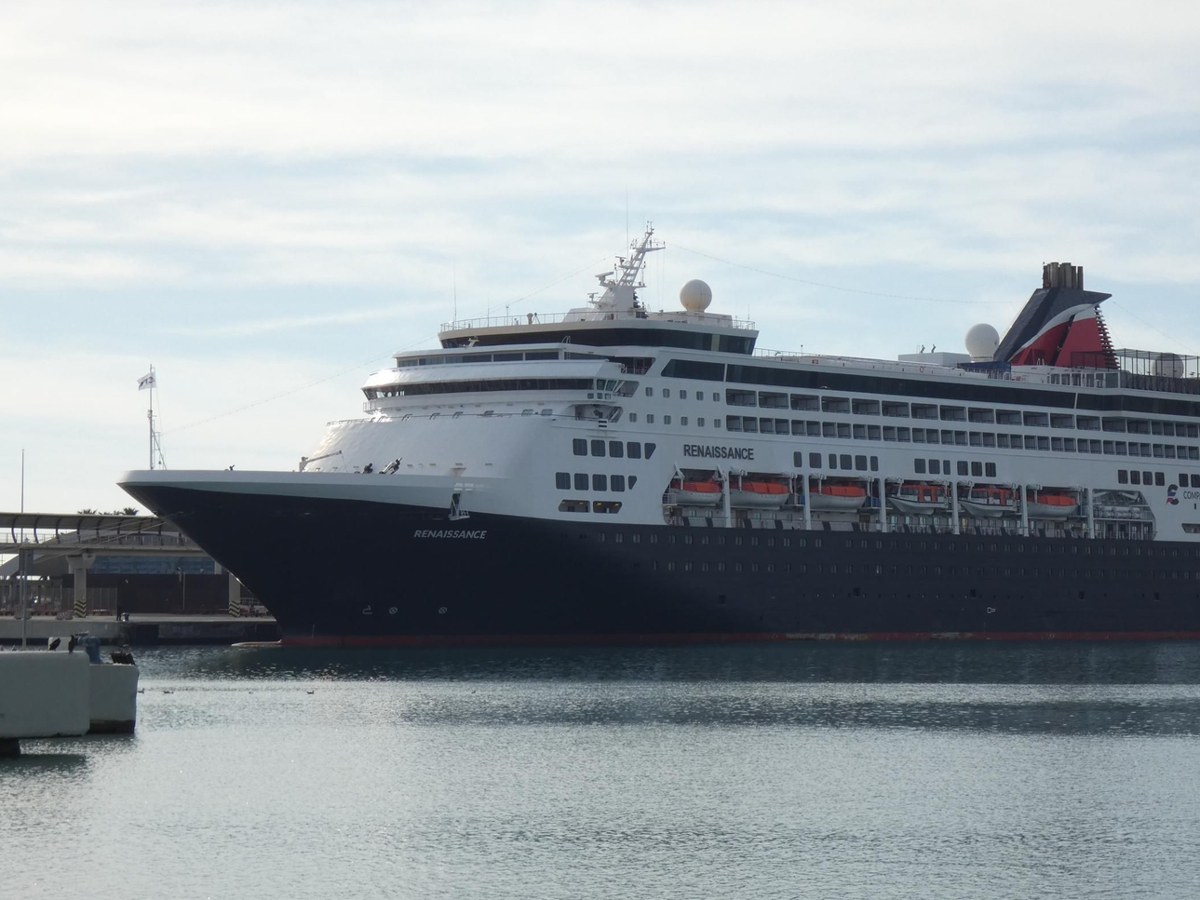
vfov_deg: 14.4
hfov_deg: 19.0
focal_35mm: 103
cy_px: 515
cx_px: 738
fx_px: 3571
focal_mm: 14.8
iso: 80
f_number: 4.5
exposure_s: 1/800
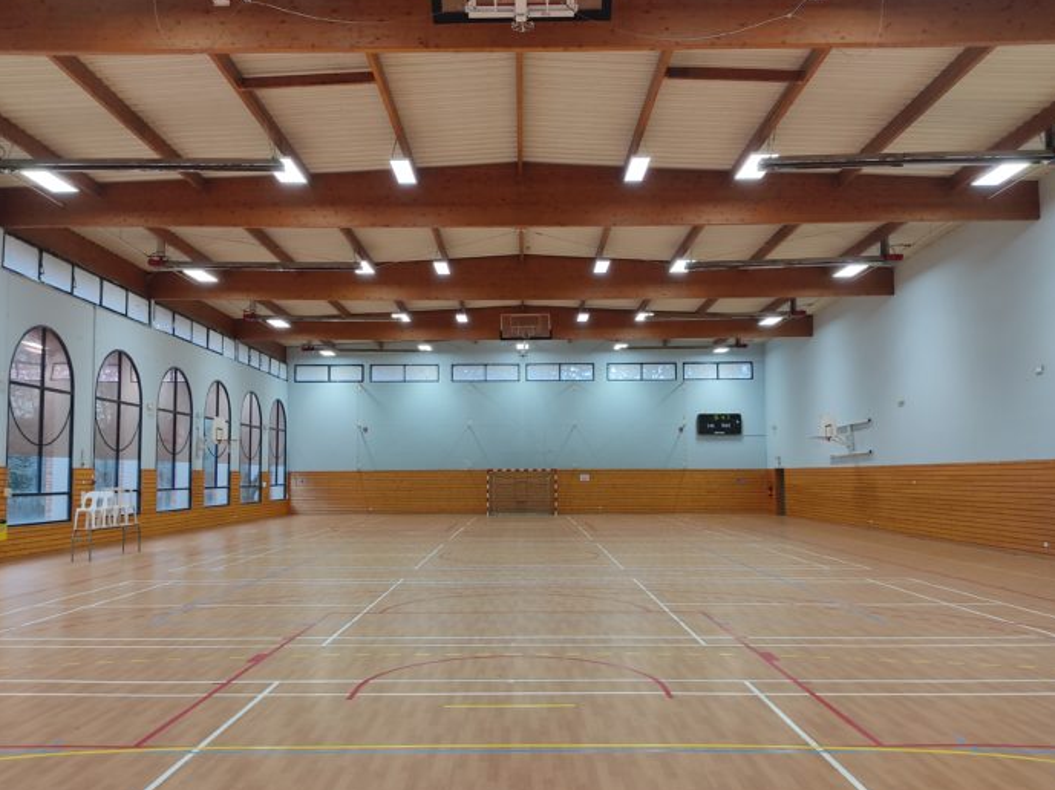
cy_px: 419
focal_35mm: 29
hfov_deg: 61.7
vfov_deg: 48.2
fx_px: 883
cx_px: 511
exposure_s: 1/100
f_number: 1.79
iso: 170
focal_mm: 4.74
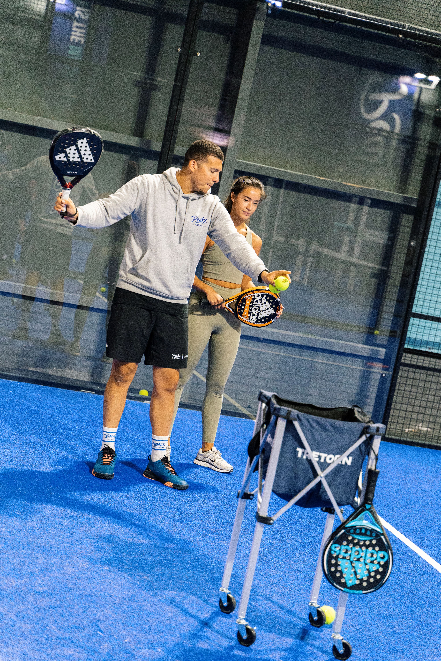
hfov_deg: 18.2
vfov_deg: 27.0
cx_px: 220
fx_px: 1378
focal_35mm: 75
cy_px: 330
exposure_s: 1/160
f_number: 4
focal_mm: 75
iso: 5000
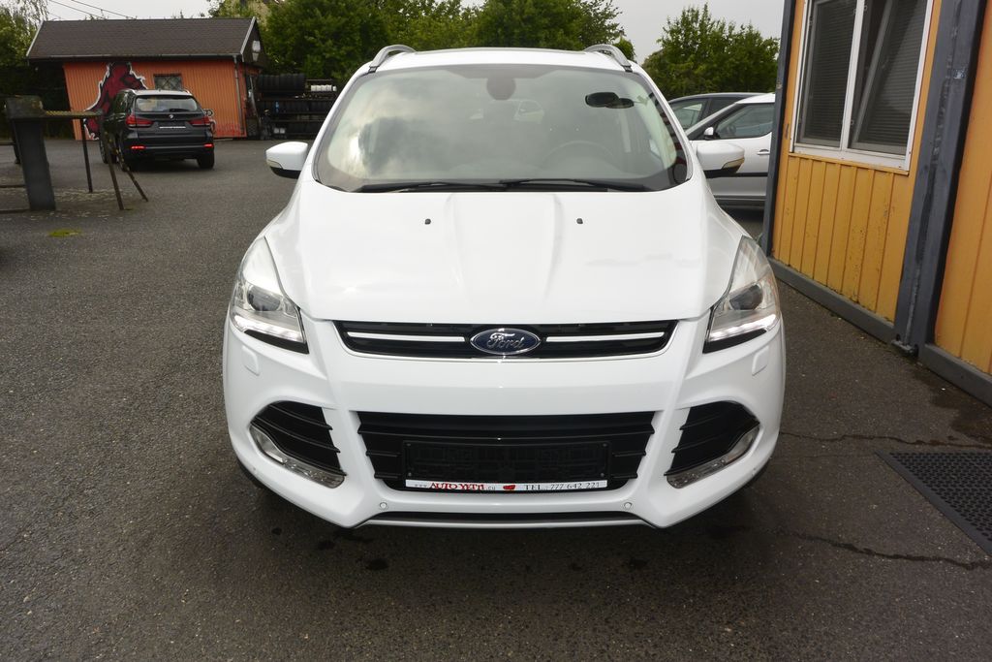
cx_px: 496
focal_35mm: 27
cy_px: 331
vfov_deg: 47.9
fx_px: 744
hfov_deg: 67.4
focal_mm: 10
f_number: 8
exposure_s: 1/250
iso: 160
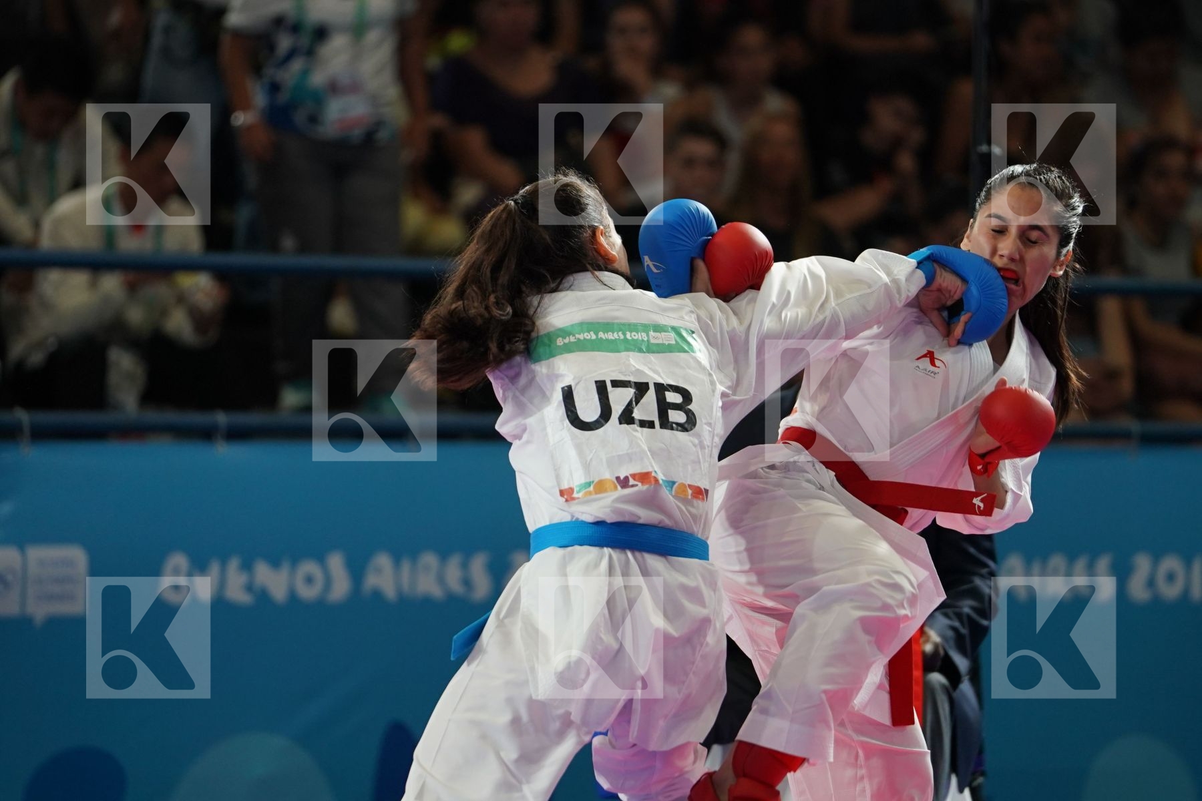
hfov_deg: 6.9
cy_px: 400
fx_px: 10016
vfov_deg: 4.6
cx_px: 601
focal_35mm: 300
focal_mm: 200
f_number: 2.8
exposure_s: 1/1000
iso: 1000
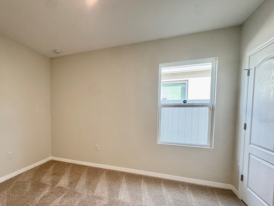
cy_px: 120
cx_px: 87
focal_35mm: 20
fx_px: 158
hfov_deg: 78.5
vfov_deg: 65.5
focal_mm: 2.22
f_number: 2.2
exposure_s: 1/120
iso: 160
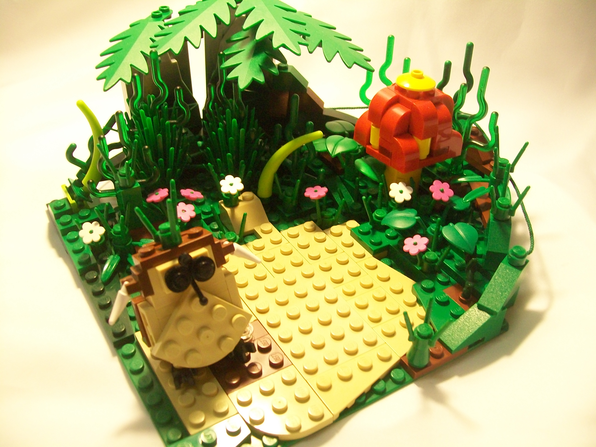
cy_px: 224
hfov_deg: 51.4
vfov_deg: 39.7
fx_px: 620
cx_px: 298
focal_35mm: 36
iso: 160
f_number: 2.7
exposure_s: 1/30
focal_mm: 6
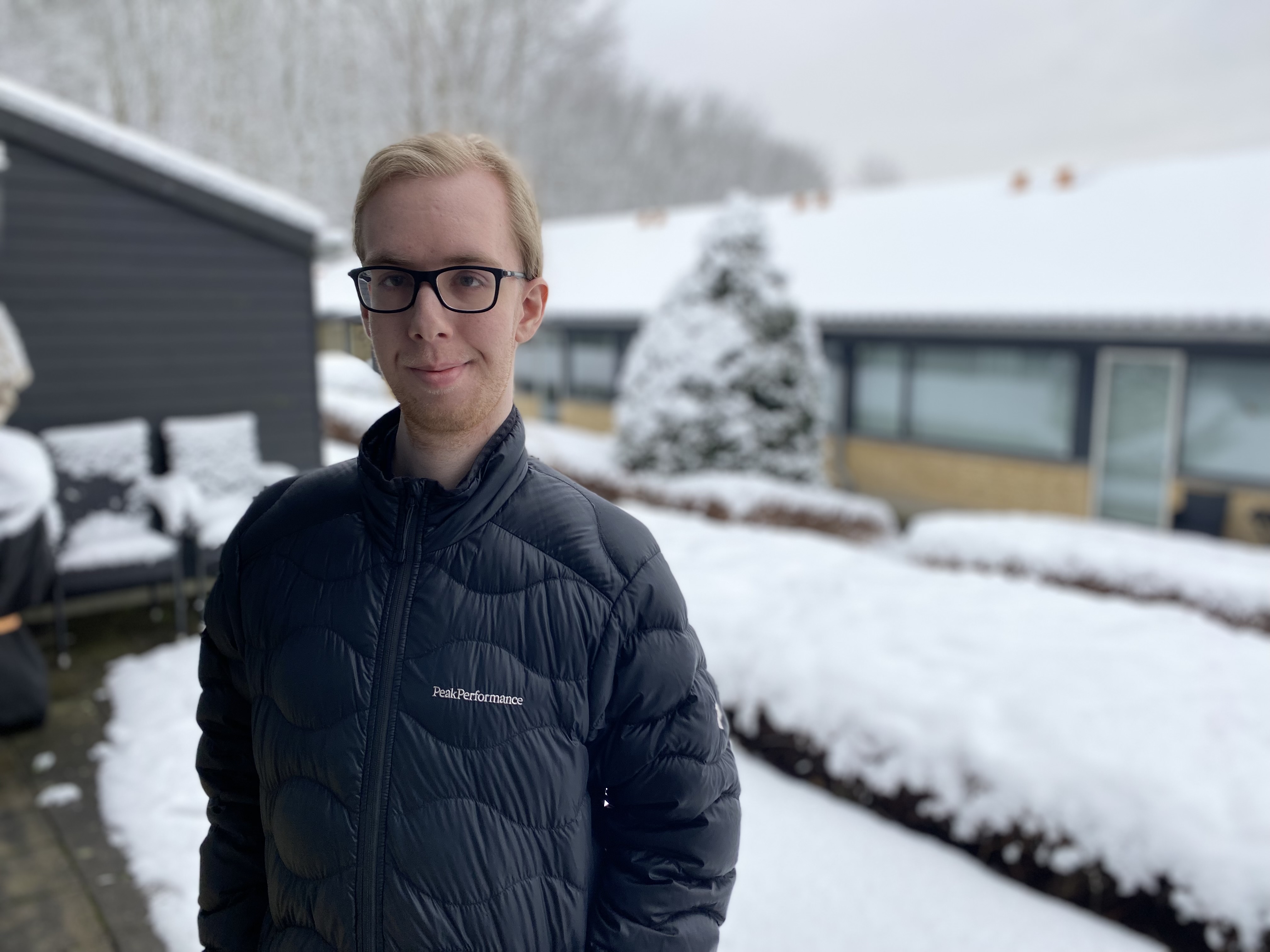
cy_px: 476
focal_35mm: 26
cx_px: 635
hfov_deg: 67.3
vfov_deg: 53.1
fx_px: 954
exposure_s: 1/295
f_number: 1.8
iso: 32
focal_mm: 4.2
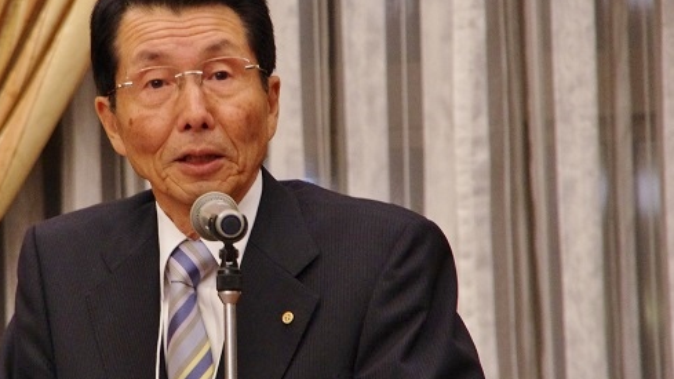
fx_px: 6181
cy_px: 180
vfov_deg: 3.5
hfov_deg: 6.2
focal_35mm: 346
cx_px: 205
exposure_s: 1/50
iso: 3200
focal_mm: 135
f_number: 5.6
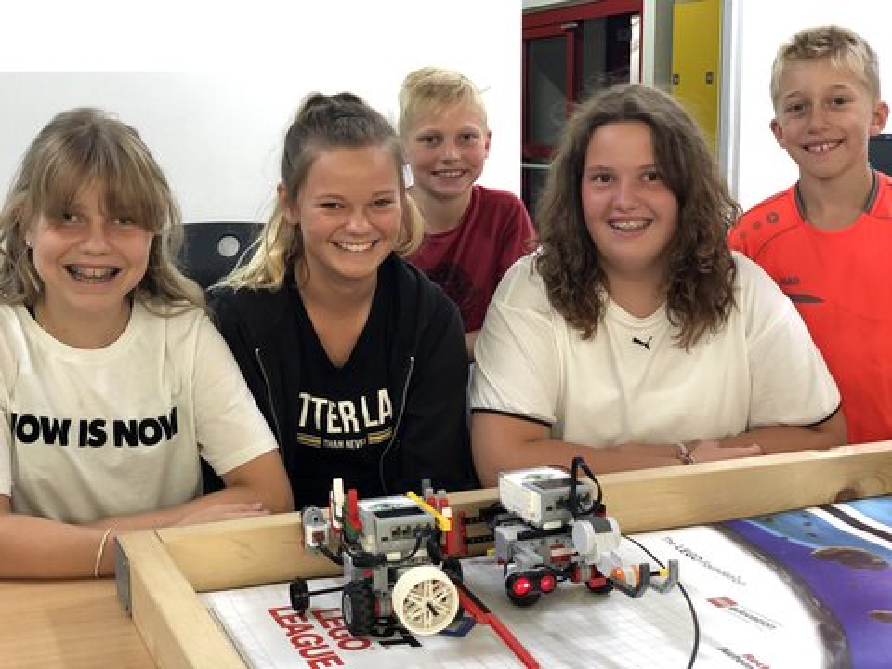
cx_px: 446
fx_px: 1340
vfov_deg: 28.0
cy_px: 334
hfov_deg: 36.8
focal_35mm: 52
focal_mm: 6
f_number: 2.4
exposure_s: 1/24
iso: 125
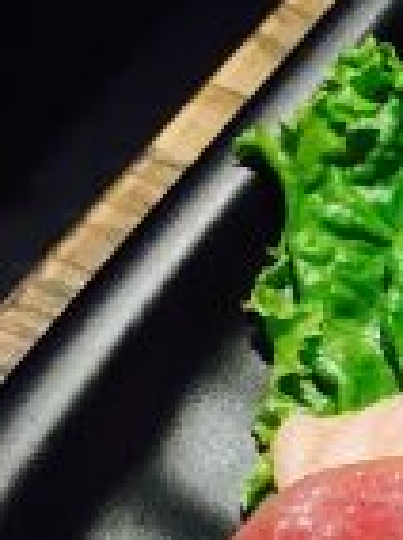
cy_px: 616
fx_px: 2226
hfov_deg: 9.3
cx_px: 937
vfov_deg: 13.5
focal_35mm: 143
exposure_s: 1/33
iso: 80
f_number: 2.2
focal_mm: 4.15
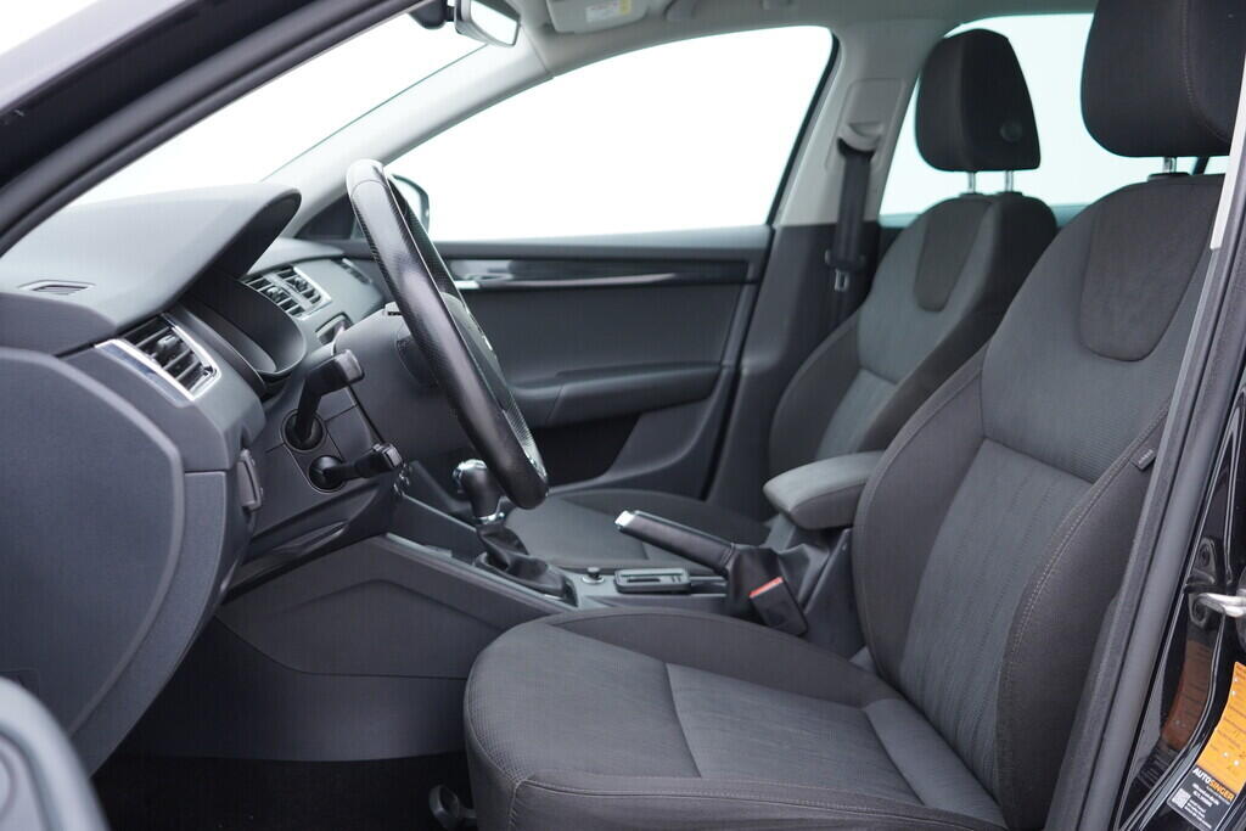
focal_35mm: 36
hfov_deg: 53.1
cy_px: 416
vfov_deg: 36.9
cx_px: 623
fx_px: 1246
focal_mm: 24
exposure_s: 1/40
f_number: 2.8
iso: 200
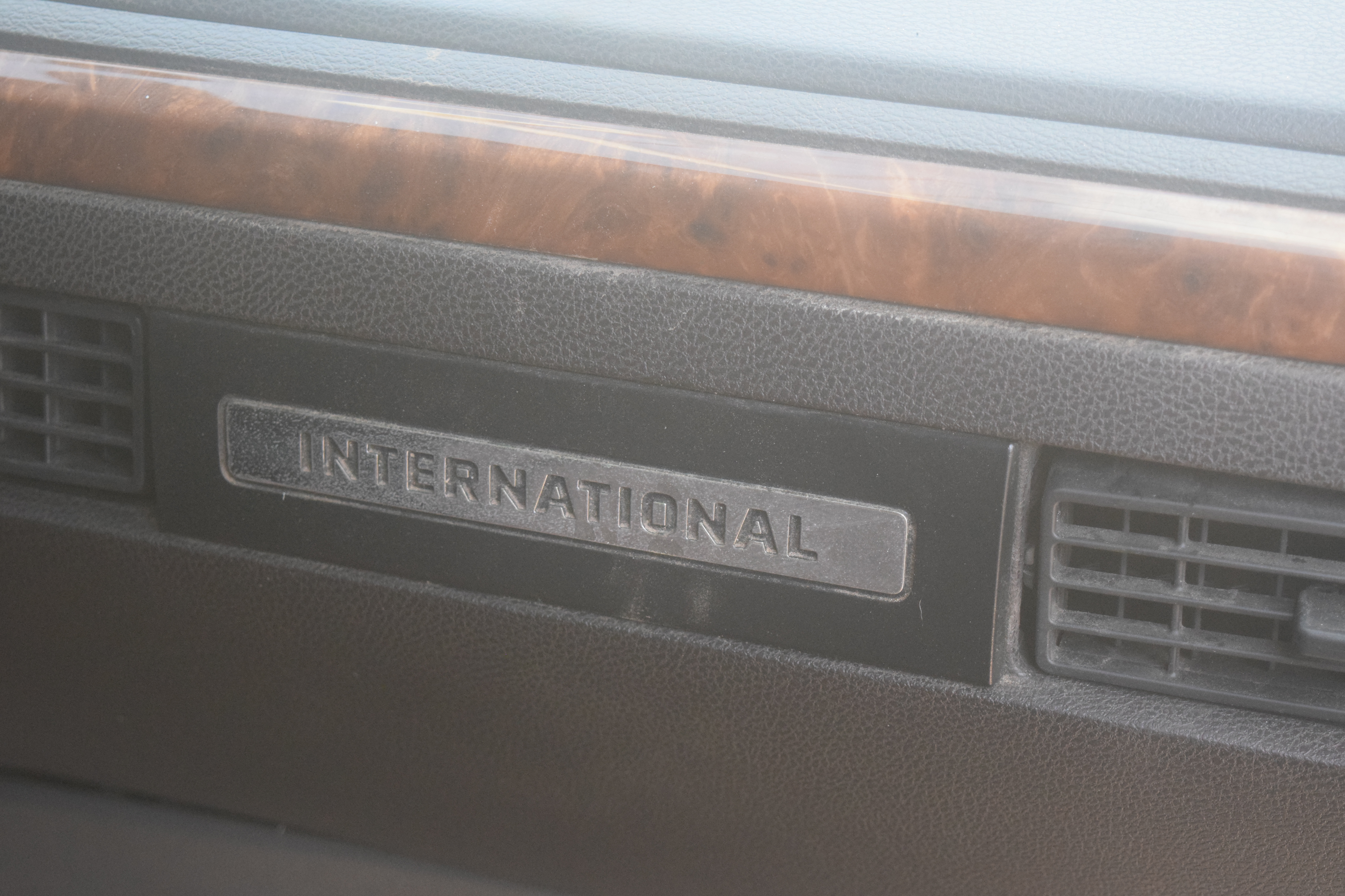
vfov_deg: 19.7
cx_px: 672
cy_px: 448
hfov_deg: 29.2
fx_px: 2578
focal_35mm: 69
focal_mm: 46
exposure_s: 1/500
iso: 3200
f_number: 5
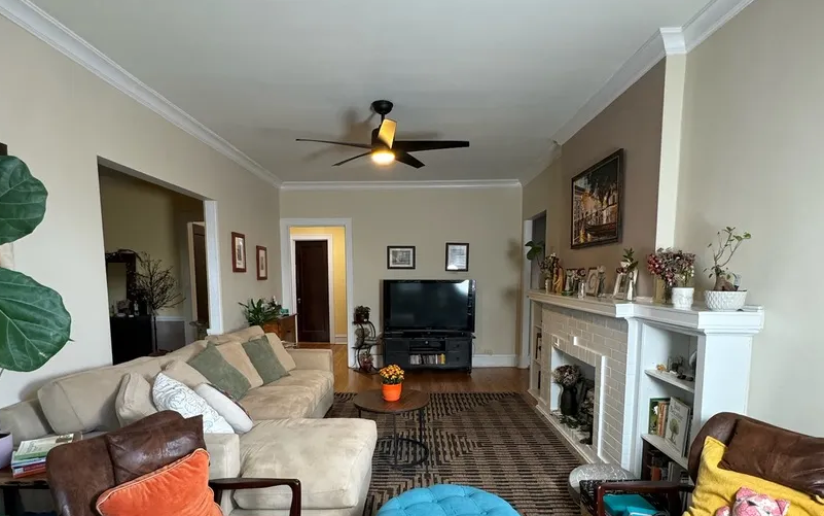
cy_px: 324
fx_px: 449
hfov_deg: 85.0
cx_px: 409
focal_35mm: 20
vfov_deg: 58.9
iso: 320
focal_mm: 2.22
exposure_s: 1/60
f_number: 2.2
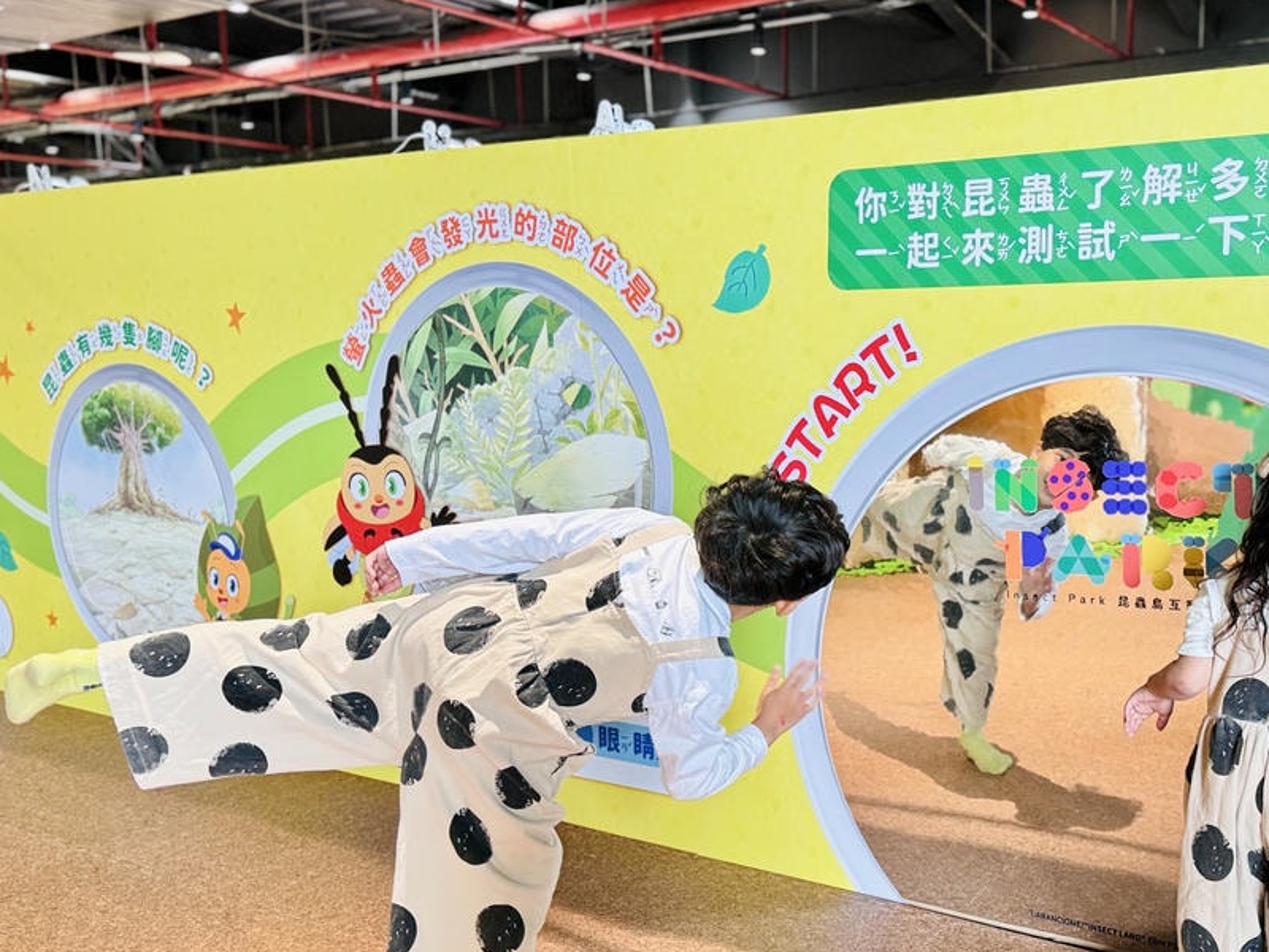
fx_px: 1320
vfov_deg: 39.6
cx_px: 812
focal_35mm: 36
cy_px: 532
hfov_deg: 50.7
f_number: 1.78
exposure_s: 1/60
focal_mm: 6.76
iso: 160
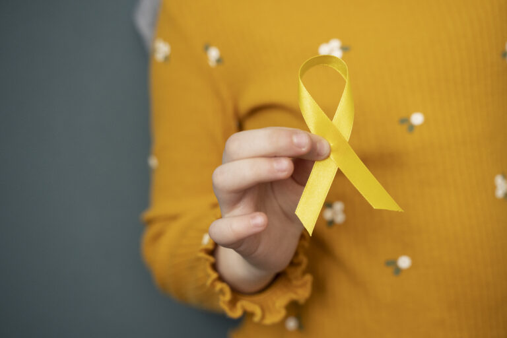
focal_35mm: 56
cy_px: 169
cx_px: 254
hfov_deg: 35.6
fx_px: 789
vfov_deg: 24.2
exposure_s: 1/320
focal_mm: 56
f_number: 3.5
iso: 1250
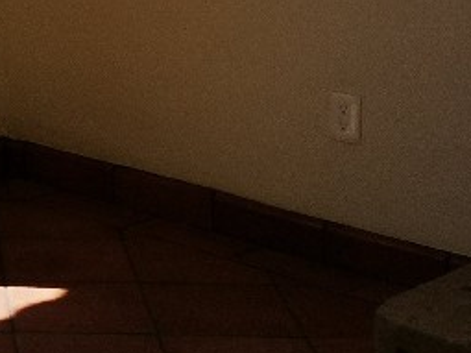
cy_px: -153
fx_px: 1877
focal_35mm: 138
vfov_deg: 10.4
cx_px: -336
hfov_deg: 13.1
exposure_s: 1/1043
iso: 50
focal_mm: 3.95
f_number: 1.8
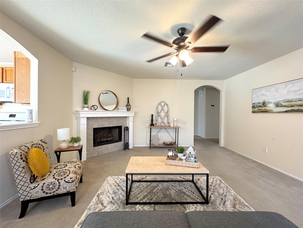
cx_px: 152
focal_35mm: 14
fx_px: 123
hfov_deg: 102.1
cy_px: 114
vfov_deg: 85.7
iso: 200
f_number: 2.2
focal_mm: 2.22
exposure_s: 1/60
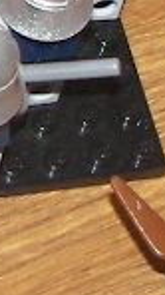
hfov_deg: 3.5
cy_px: -34
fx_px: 2651
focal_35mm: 340
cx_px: -125
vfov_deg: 6.3
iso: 100
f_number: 2.8
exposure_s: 1/30
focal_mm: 6
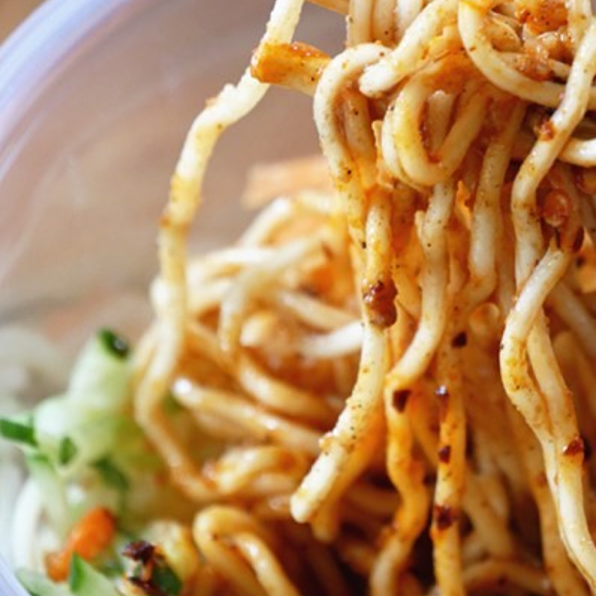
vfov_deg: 5.7
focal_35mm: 305
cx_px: 506
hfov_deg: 5.7
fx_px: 5941
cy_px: 243
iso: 1000
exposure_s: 1/60
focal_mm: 97
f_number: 5.4
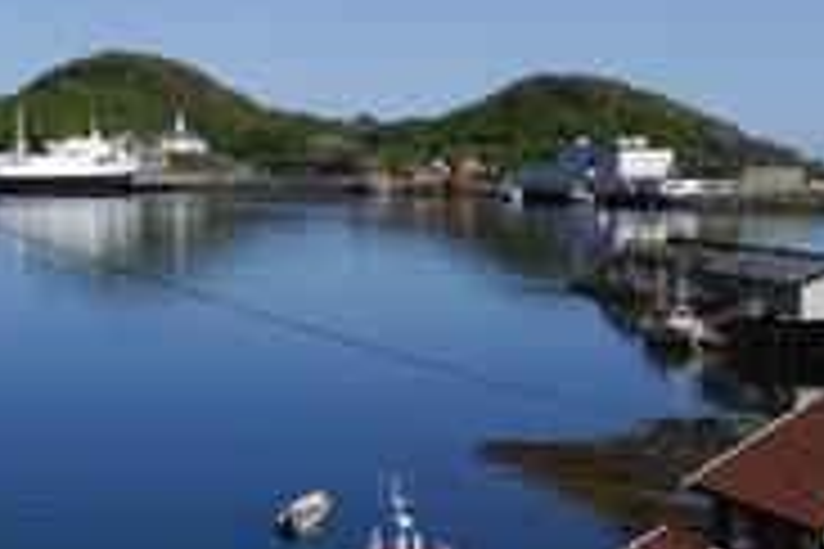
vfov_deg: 17.9
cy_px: 328
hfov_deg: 26.4
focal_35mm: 76
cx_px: 245
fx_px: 1739
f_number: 14
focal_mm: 22
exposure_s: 1/125
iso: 100
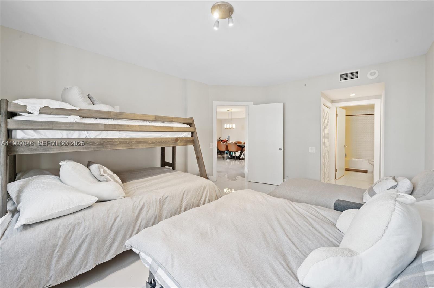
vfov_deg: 81.1
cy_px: 144
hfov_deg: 104.3
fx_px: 169
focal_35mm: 14
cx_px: 217
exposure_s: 1/2
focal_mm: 14
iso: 200
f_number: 8
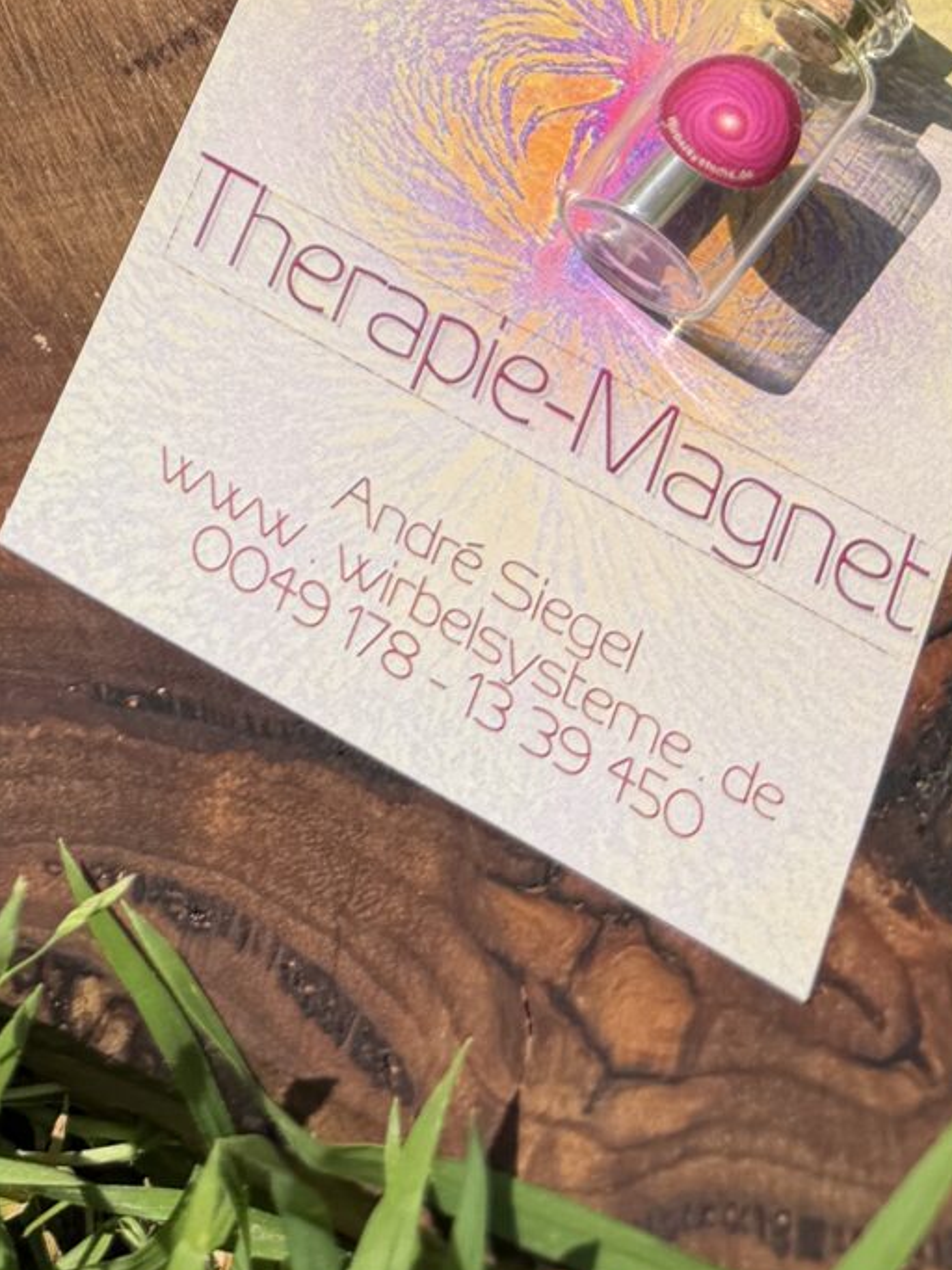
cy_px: -818
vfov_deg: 18.4
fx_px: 3301
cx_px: -628
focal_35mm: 90
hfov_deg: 14.8
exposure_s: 1/4673
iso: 80
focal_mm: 6.76
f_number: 1.78
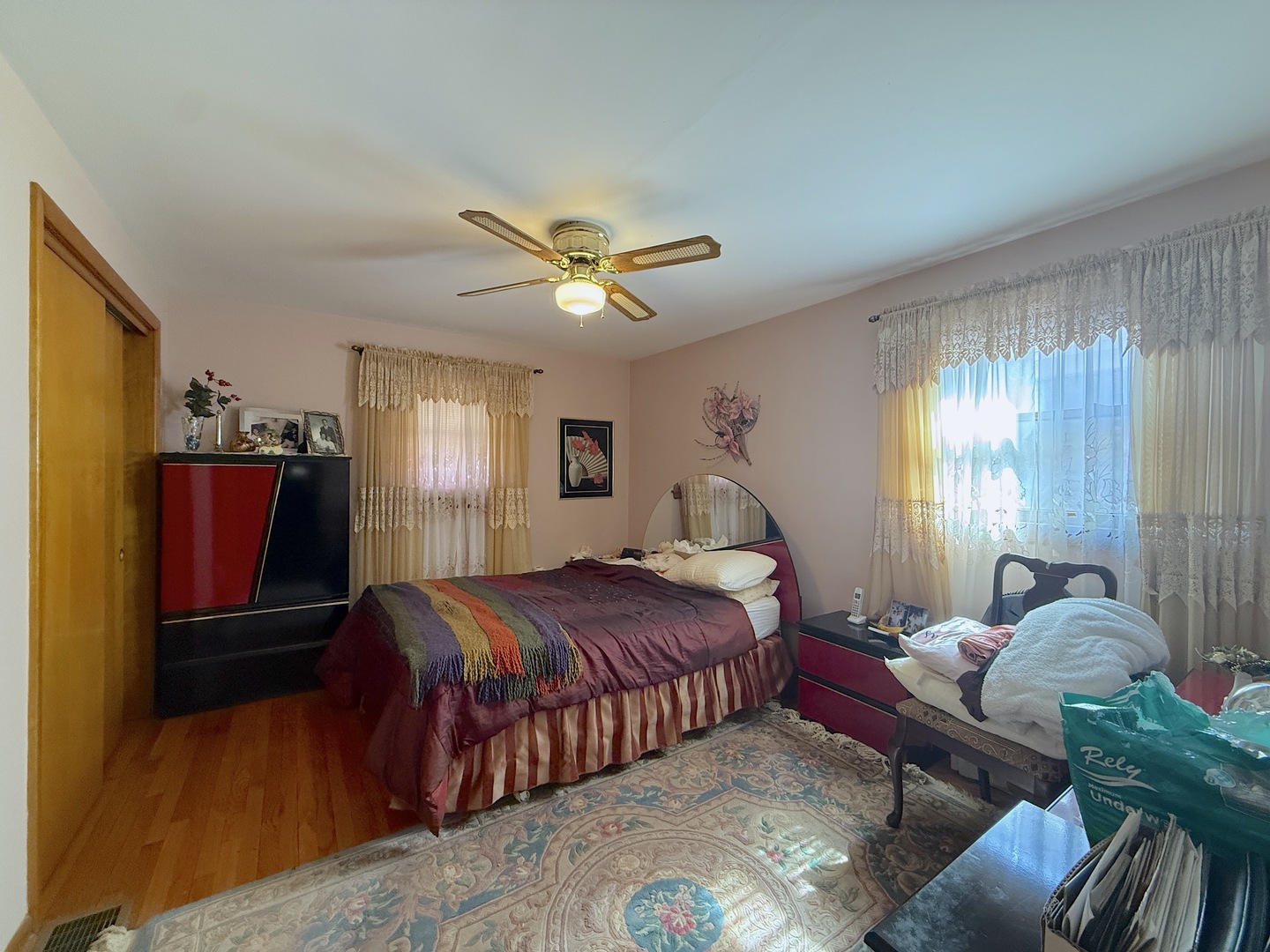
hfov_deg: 102.1
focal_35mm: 14
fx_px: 514
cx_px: 635
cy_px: 476
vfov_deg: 85.7
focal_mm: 2.22
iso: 400
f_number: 2.2
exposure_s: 1/60
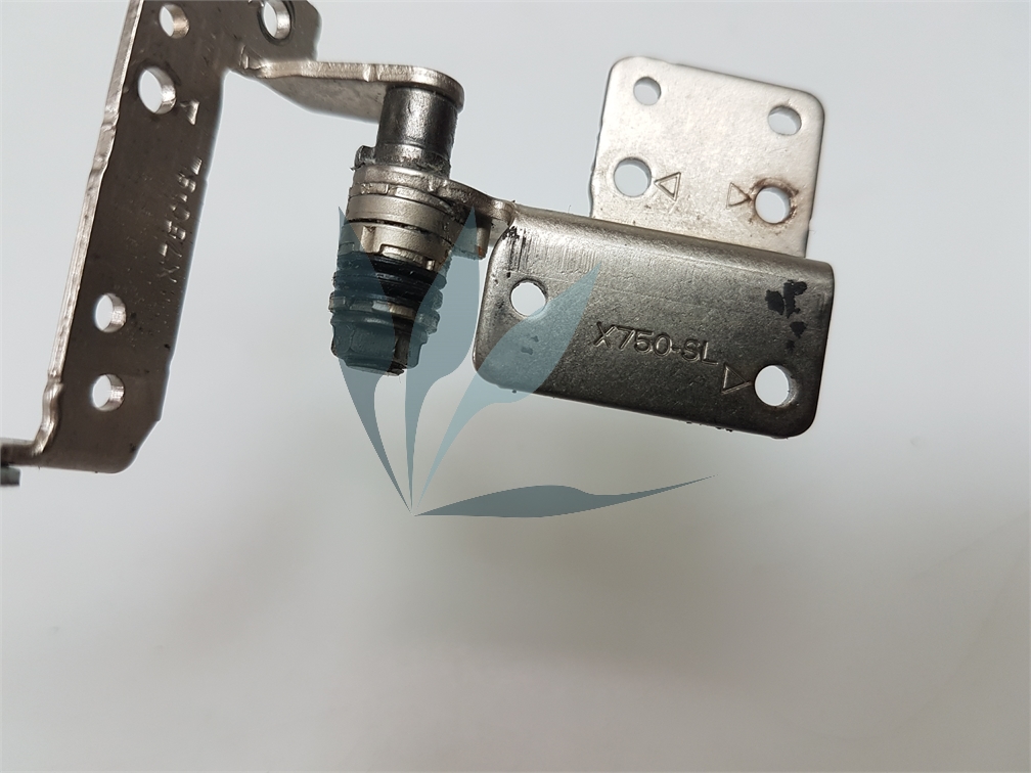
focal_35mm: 26
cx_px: 516
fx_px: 774
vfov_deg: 53.1
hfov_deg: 67.3
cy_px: 386
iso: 50
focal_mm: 4.2
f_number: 1.7
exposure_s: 1/100
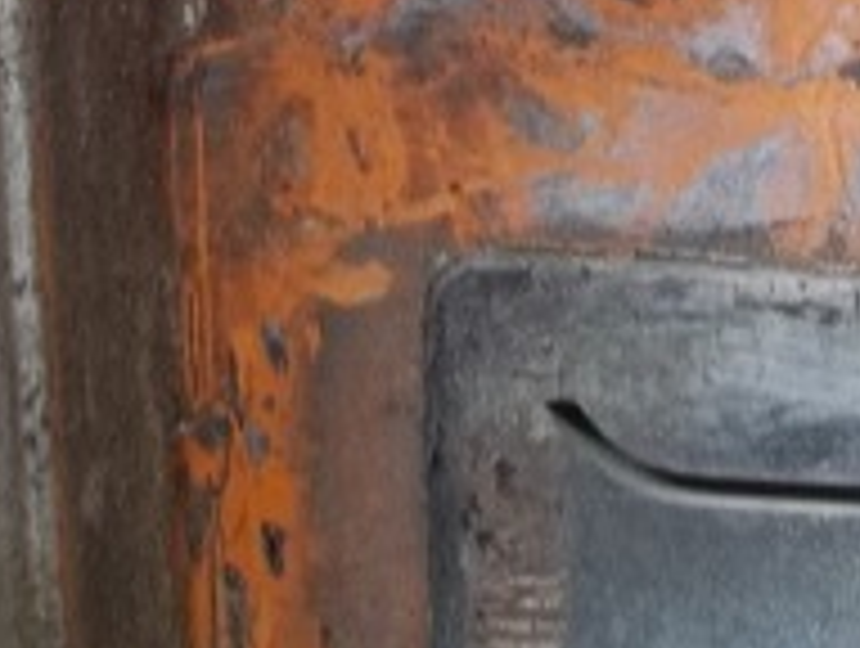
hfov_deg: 18.2
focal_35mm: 107
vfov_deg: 13.0
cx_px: 653
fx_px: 2663
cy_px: -356
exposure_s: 1/30
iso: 133
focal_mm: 5.7
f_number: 2.9
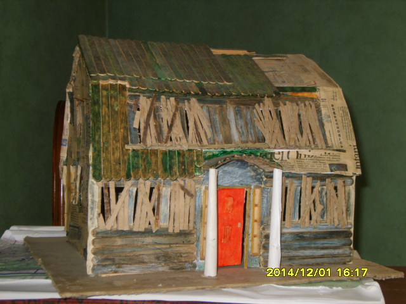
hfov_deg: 31.2
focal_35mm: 62
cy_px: 152
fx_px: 727
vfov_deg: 23.7
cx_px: 203
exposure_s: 1/45
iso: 100
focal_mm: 13
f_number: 3.8
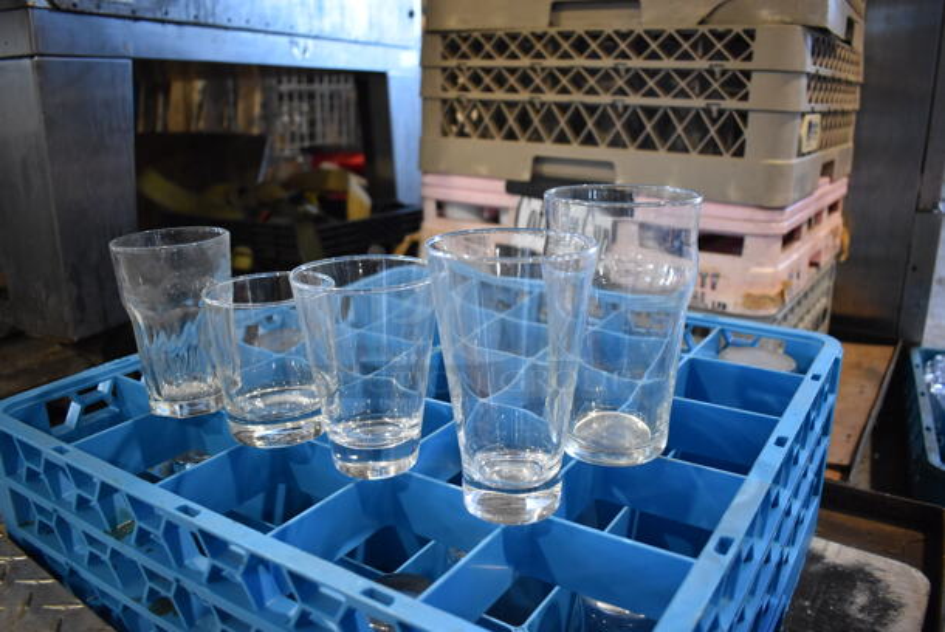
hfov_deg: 67.3
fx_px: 709
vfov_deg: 48.0
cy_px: 316
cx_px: 472
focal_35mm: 27
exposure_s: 1/125
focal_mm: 18
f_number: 3.5
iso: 2000
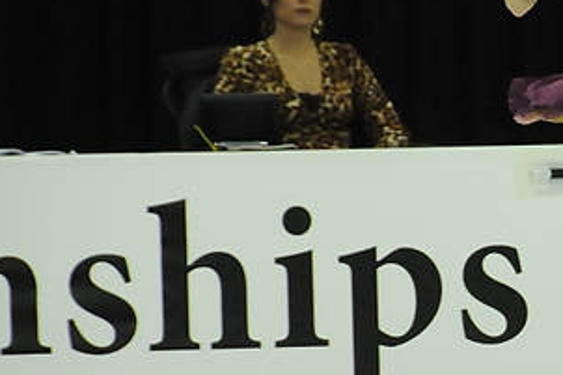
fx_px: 10550
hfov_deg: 3.1
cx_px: 632
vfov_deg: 2.0
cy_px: 277
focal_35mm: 675
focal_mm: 170
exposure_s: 1/800
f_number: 5.6
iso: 3200
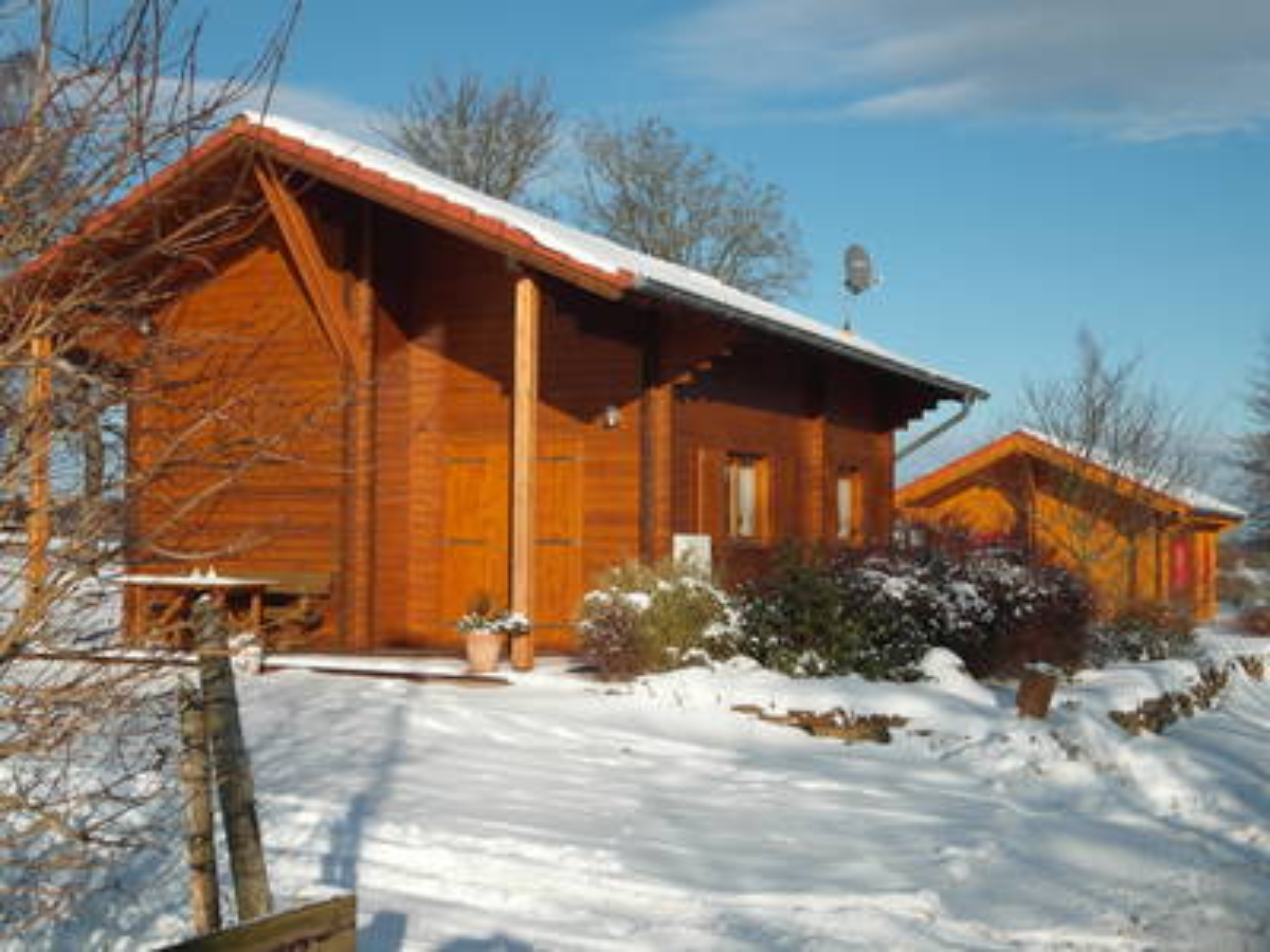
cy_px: 476
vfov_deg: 34.3
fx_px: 1541
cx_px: 635
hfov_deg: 44.8
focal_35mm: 42
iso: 100
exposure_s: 1/500
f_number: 5.5
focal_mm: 7.8
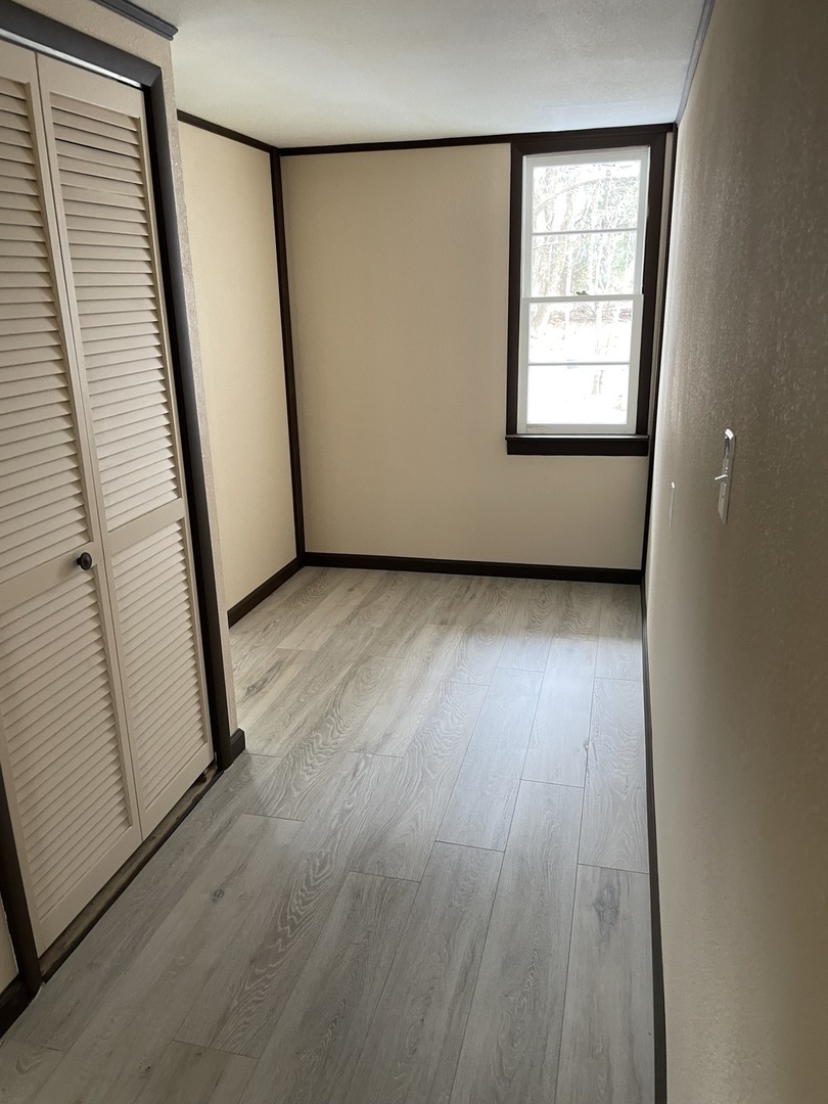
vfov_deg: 67.3
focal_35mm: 26
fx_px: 829
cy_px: 552
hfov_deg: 53.1
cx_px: 414
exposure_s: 1/60
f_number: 1.6
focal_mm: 4.2
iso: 160
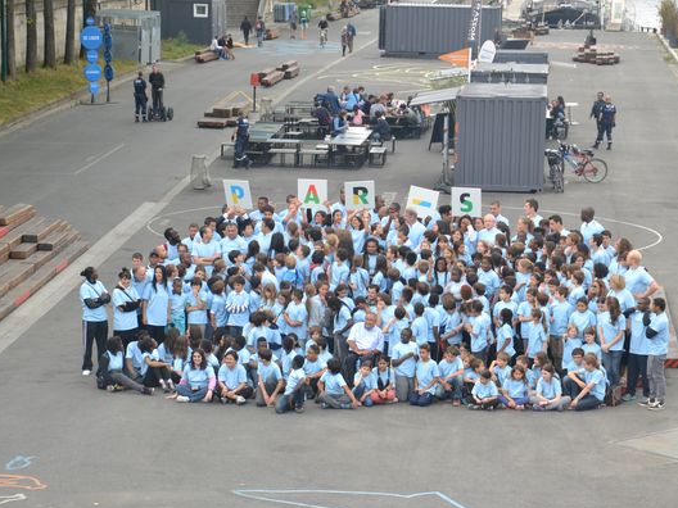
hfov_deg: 15.1
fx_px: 2566
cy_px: 255
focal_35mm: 131
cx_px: 353
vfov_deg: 11.3
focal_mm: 80
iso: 1600
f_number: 9
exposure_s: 1/1250
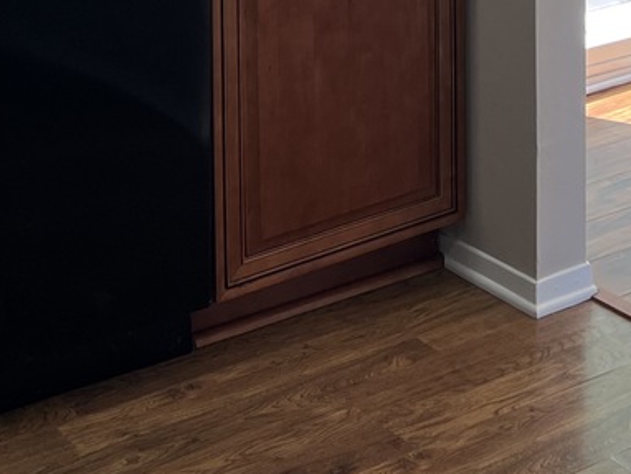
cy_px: -380
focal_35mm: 98
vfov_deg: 13.5
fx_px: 1788
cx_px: 458
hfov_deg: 19.9
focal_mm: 5.7
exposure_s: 1/137
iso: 40
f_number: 1.5
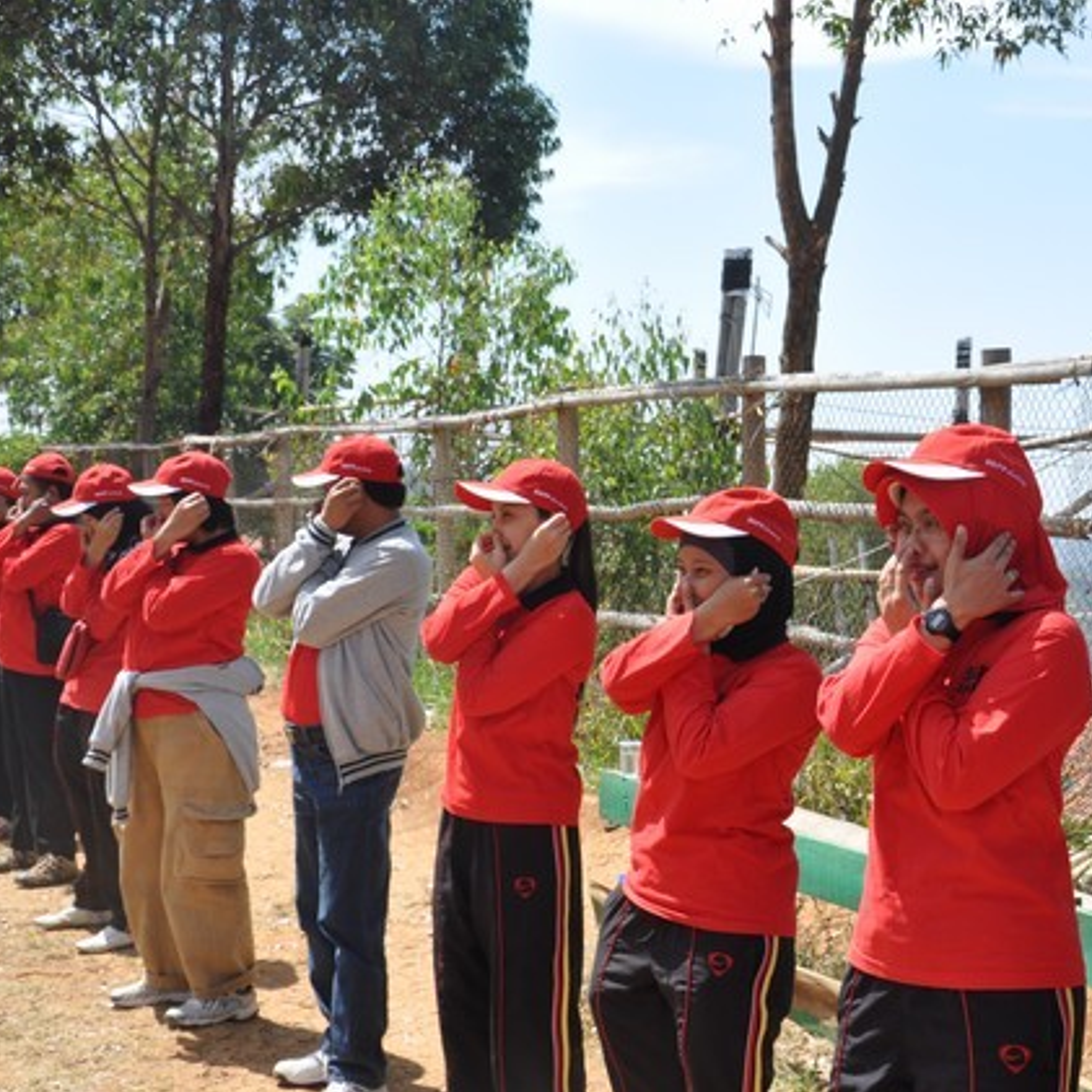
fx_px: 2213
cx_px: 817
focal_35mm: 62
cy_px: 549
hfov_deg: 27.3
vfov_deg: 27.7
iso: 400
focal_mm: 32
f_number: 10
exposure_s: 1/400
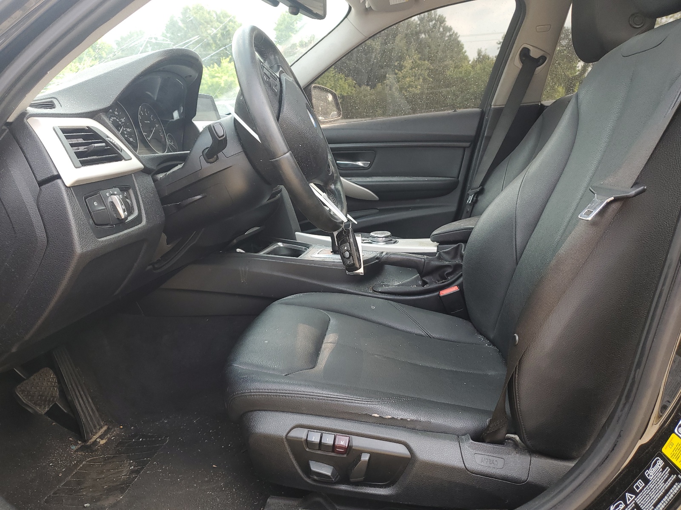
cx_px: 340
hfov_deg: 67.3
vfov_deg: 53.1
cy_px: 255
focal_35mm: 26
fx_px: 511
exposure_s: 1/147
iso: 50
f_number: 1.5
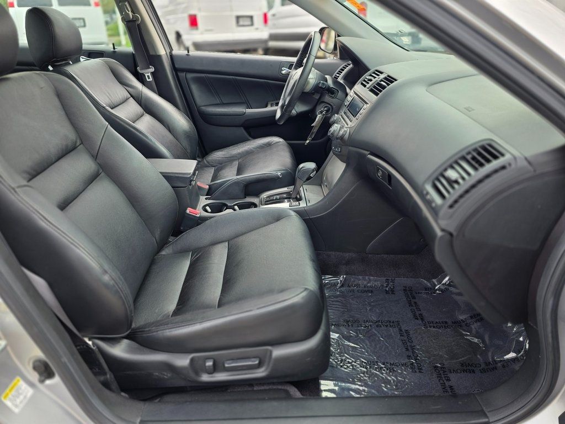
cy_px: 212
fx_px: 375
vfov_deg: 58.9
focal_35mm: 23
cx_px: 282
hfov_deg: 73.9
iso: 32
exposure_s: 1/180
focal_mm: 6.3
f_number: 1.7
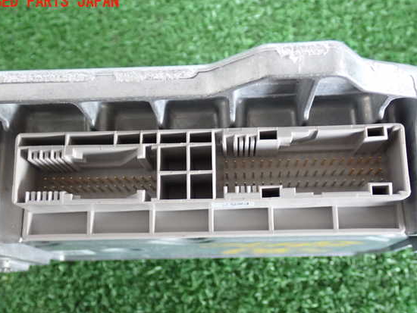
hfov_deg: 39.6
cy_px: 163
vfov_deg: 30.3
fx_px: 578
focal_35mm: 48
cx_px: 208
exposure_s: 1/30
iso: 800
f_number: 2.9
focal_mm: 7.84
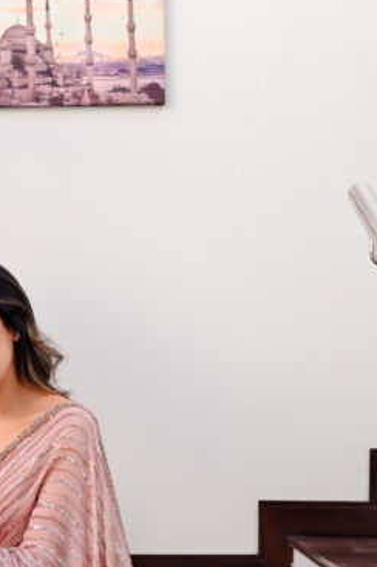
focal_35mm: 86
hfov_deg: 15.6
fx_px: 1353
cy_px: 416
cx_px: 3
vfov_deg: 23.5
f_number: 4
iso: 800
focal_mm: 35
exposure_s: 1/320
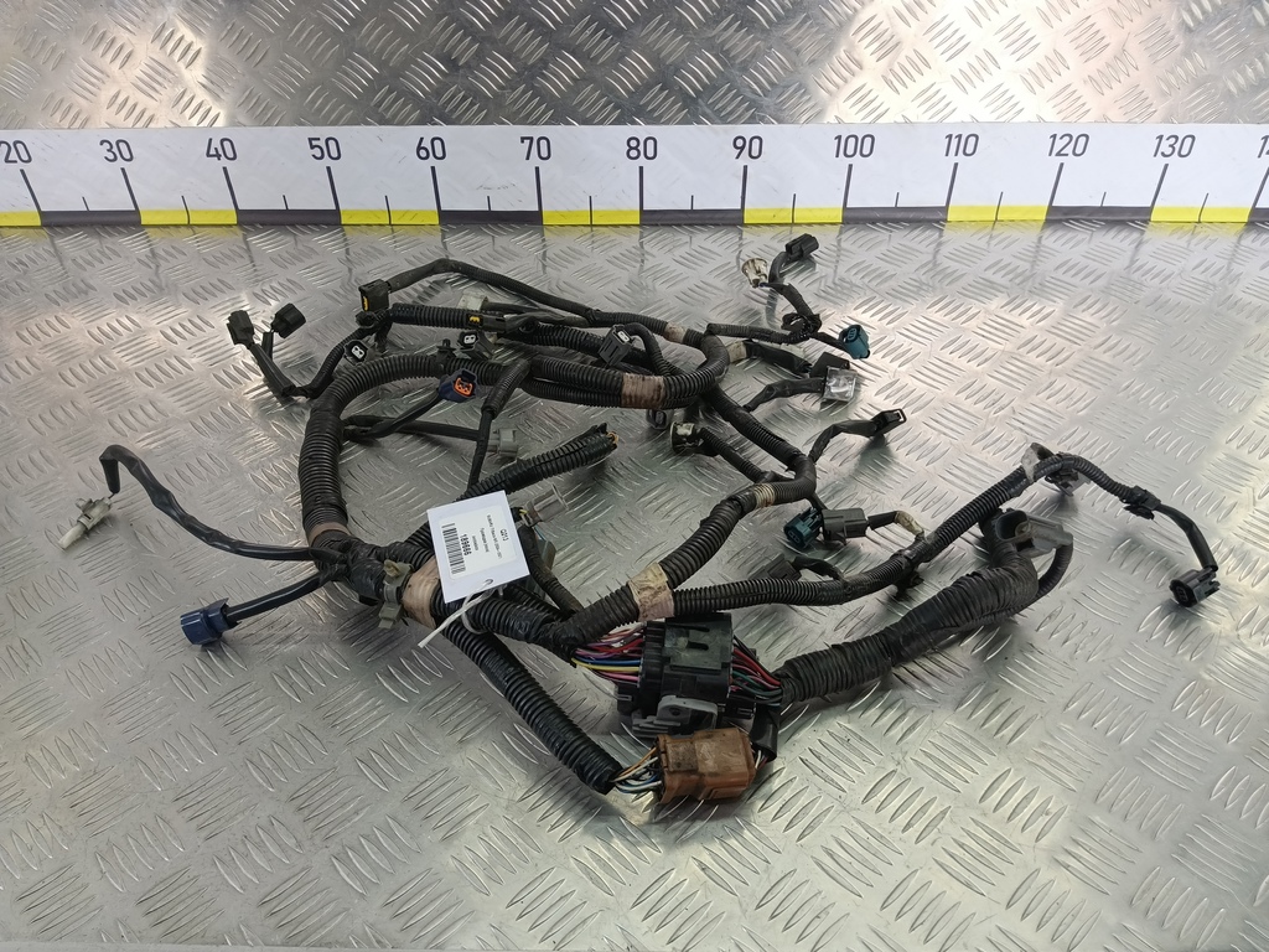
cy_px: 476
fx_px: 990
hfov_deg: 65.3
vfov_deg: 51.4
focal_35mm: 27
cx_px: 634
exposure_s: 1/100
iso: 147
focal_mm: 4.11
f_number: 1.6
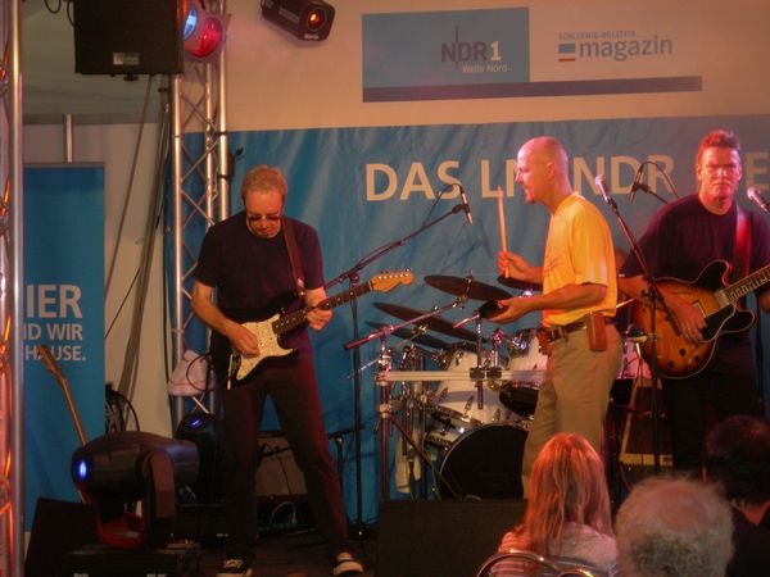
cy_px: 288
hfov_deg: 19.1
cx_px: 385
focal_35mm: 103
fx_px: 2291
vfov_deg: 14.4
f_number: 4.6
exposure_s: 1/60.1
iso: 165
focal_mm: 21.3
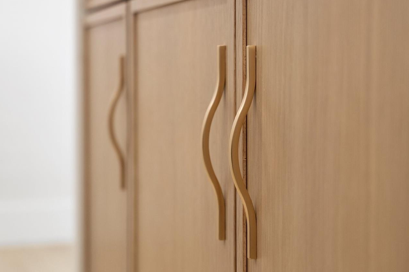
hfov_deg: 26.3
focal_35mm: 77
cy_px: 124
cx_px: 225
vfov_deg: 17.7
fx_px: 875
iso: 640
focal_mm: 60.8
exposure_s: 1/200
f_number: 2.8
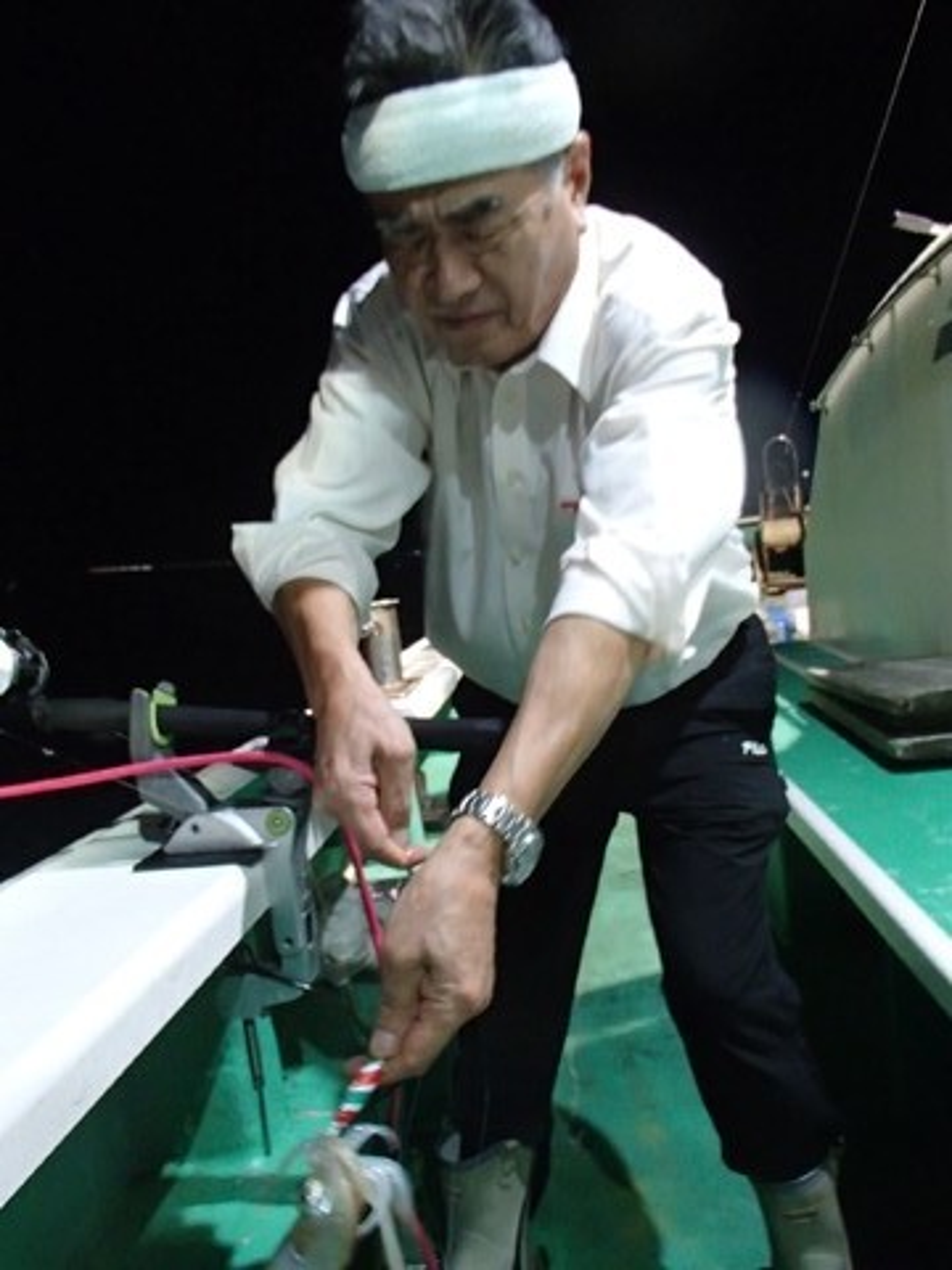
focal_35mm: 28
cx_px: 476
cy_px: 635
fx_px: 1027
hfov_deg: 49.7
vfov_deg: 63.4
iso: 640
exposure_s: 1/30
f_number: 3.9
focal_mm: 5
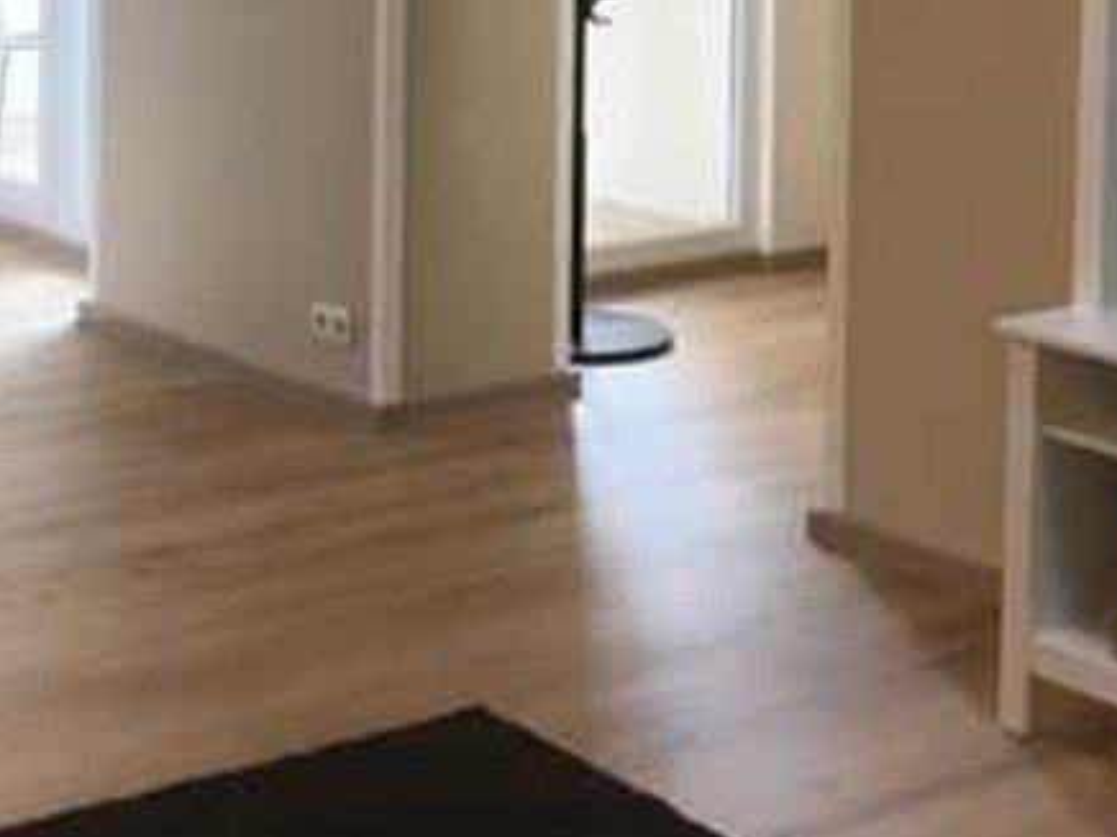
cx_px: 428
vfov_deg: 18.3
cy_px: -123
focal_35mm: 77
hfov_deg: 25.3
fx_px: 2485
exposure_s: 1/33
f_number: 1.8
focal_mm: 3.99
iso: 20
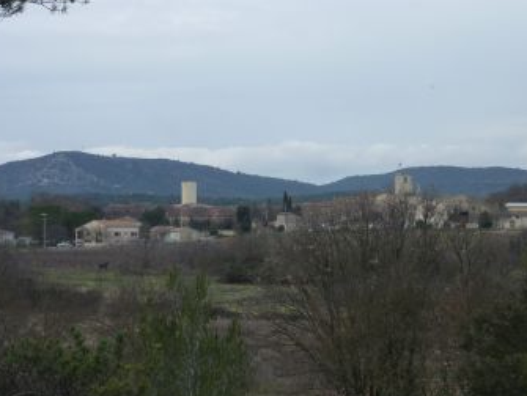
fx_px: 1417
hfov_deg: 21.1
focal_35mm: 93
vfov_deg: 15.9
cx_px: 296
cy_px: 171
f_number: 4.2
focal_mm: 12.8
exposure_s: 1/320
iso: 125
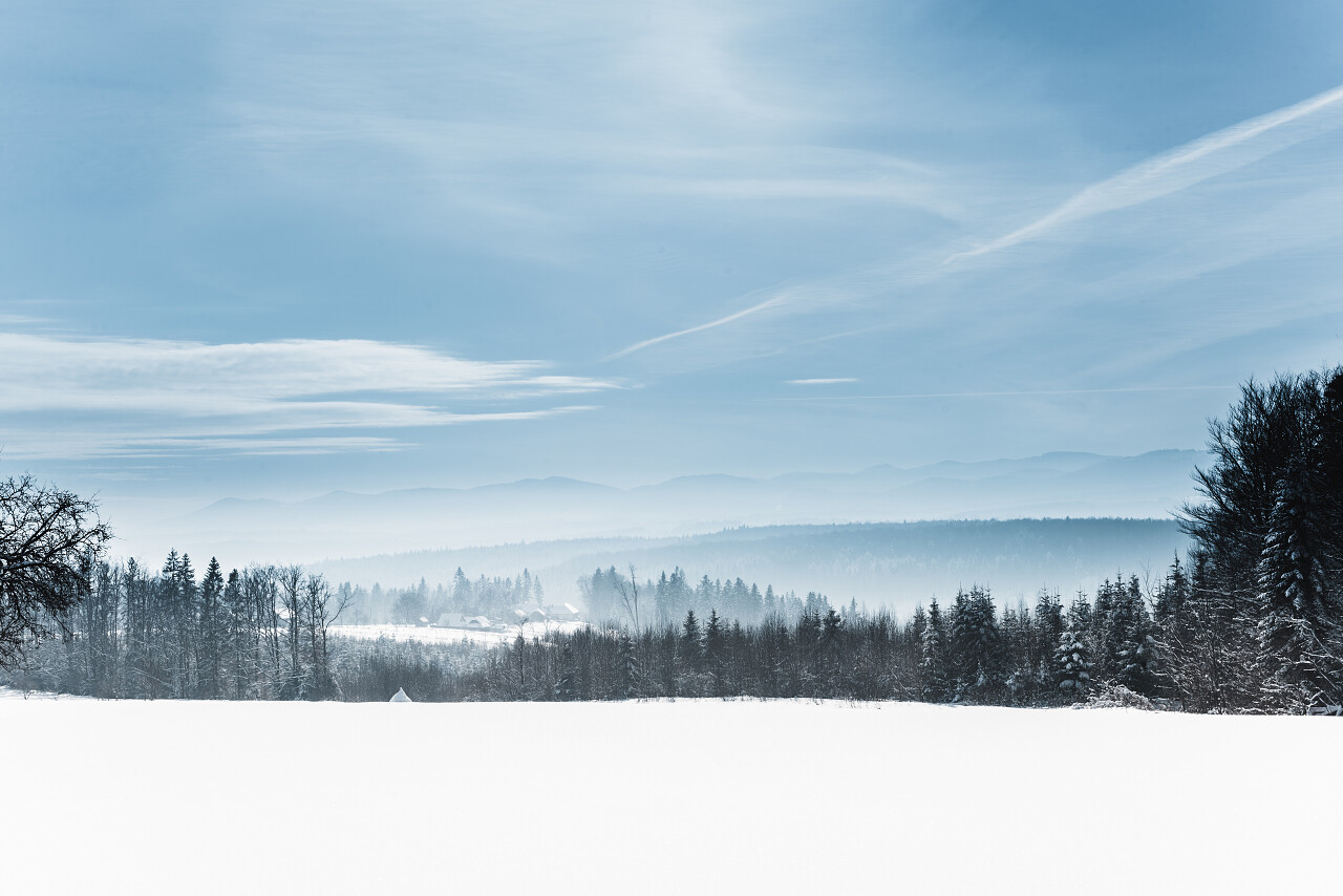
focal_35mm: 50
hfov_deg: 39.6
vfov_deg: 27.0
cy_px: 448
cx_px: 672
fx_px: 1866
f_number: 11
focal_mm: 50
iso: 100
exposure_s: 1/320
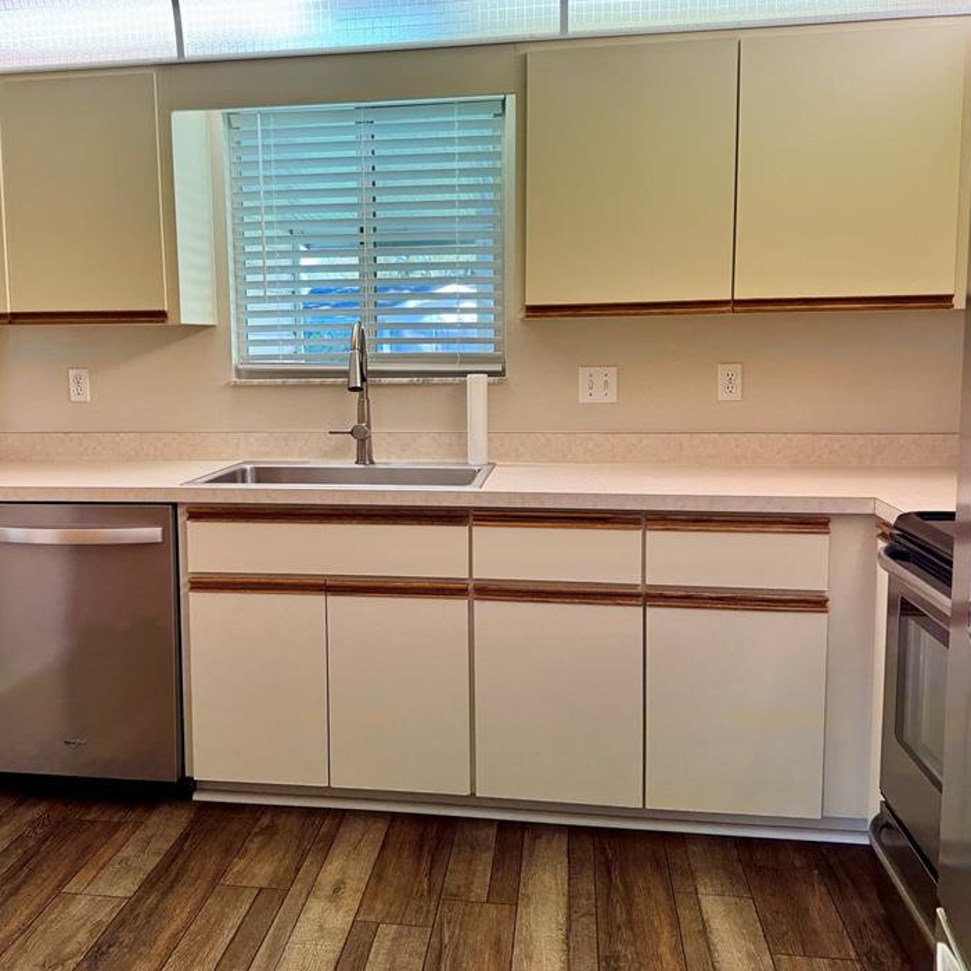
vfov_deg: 52.5
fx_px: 984
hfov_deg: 52.3
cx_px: 410
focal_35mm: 31
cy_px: 442
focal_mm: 6.76
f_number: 1.78
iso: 125
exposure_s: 1/120
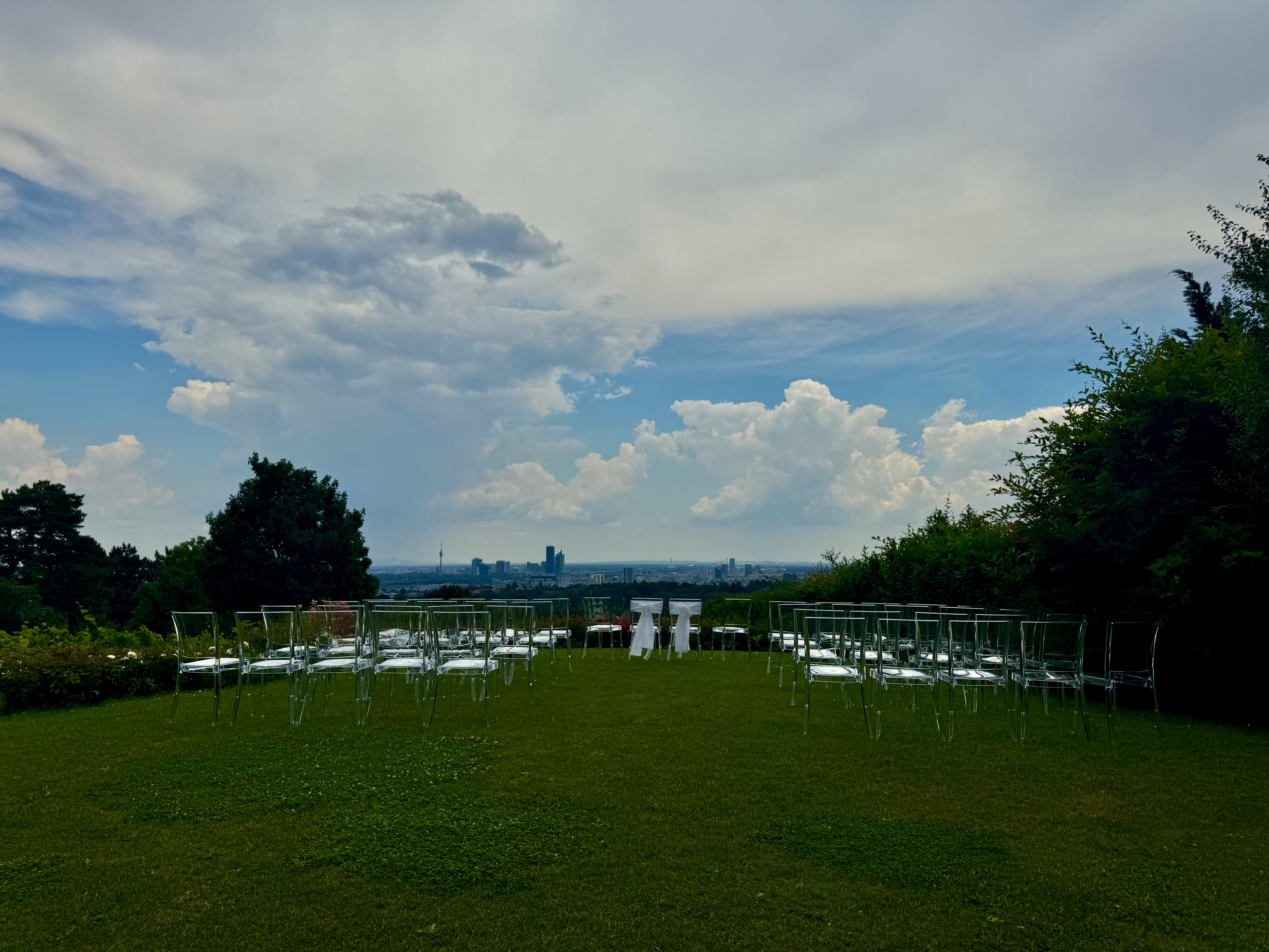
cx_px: 634
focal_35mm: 24
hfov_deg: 71.6
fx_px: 880
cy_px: 476
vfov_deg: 56.8
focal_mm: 6.76
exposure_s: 1/10417
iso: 80
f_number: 1.78
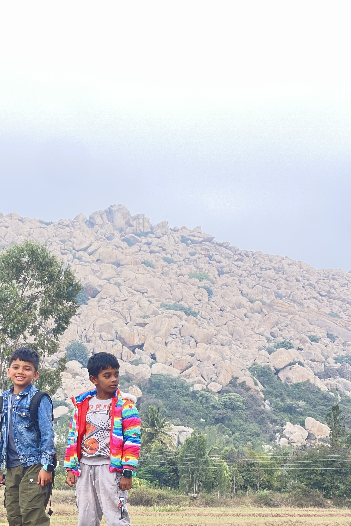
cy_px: 338
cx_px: 74
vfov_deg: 22.8
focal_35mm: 89
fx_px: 1302
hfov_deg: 15.3
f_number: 2
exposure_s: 1/122
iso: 25
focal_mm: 6
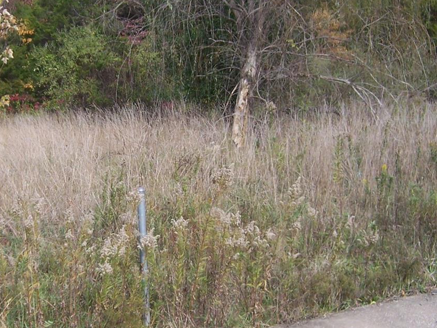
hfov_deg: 30.2
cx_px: 106
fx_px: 796
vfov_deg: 23.3
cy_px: 184
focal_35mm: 63
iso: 80
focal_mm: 5.5
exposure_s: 1/500
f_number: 3.4
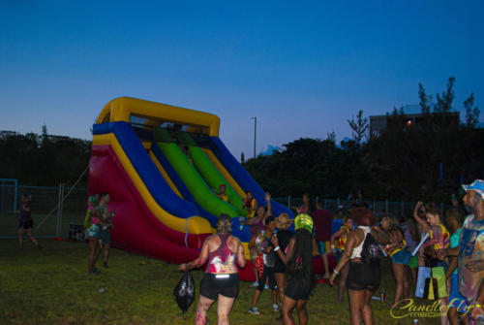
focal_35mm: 36
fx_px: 485
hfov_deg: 53.1
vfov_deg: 37.0
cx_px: 242
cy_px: 162
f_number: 4
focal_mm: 24
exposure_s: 1/60
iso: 200
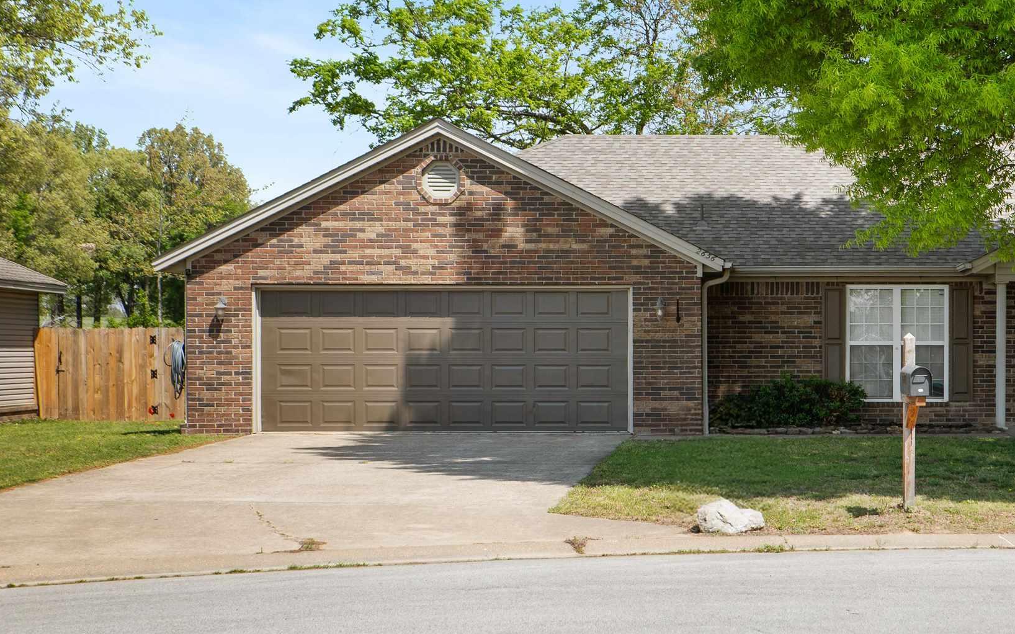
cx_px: 800
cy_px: 347
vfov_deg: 19.4
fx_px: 1853
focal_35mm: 67
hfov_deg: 30.0
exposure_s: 1/320
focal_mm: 35
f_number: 7.1
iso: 100
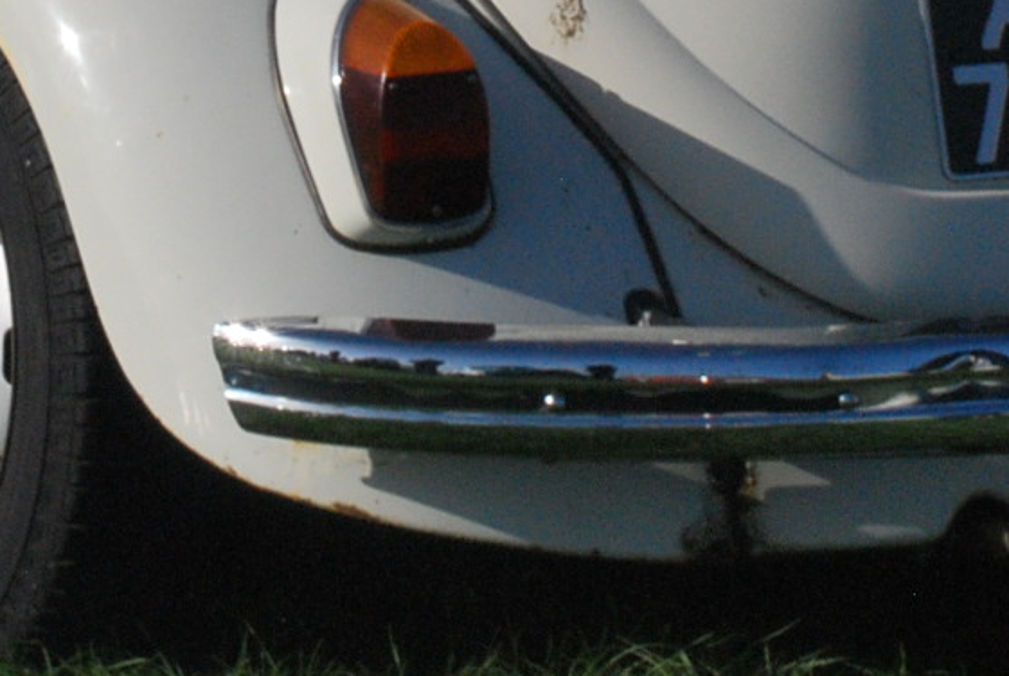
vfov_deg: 4.8
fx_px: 7993
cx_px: 275
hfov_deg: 7.2
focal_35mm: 285
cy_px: -455
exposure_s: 1/1000
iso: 800
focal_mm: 55
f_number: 16
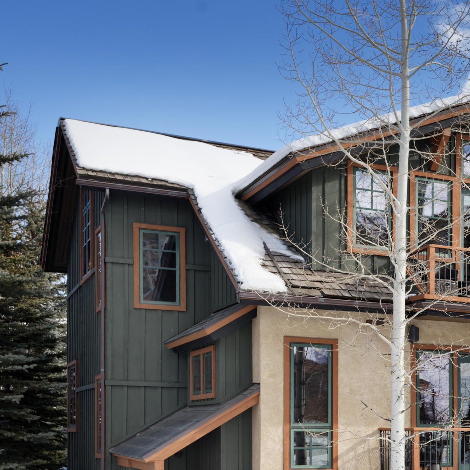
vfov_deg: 27.6
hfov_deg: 25.5
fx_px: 952
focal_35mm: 62
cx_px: 529
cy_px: 309
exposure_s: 1/400
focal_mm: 30
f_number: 8
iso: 100
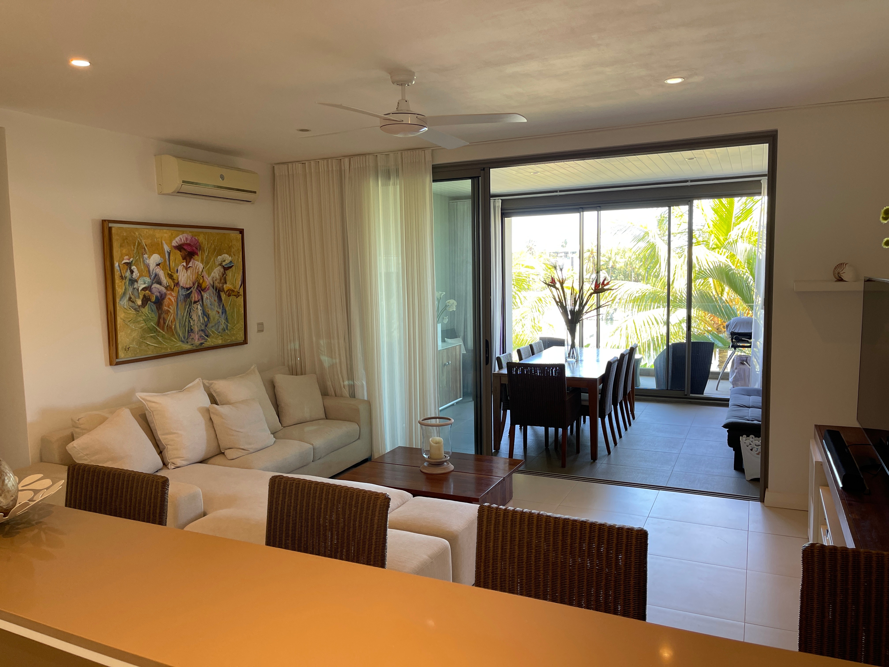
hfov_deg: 67.3
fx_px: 668
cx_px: 444
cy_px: 334
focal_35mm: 26
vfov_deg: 53.1
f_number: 1.6
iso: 80
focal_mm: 5.1
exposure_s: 1/100
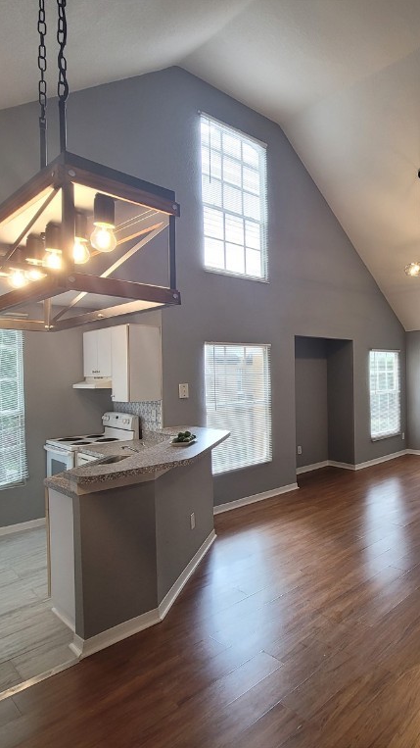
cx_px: 390
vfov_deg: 89.6
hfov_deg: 50.6
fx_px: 376
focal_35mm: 19
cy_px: 373
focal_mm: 2.2
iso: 80
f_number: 2.2
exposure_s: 1/59
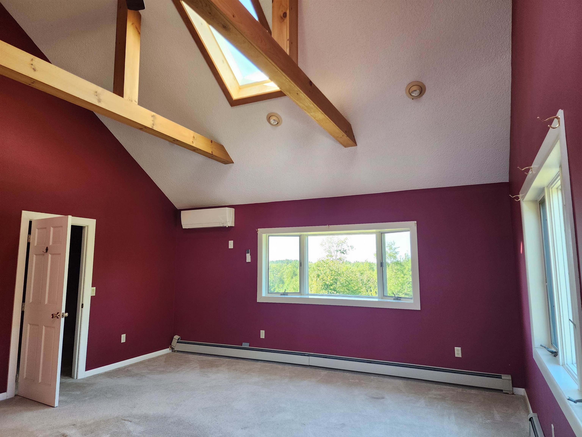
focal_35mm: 23
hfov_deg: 73.9
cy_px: 218
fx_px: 387
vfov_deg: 58.9
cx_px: 291
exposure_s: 1/180
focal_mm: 6.4
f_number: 1.8
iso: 200
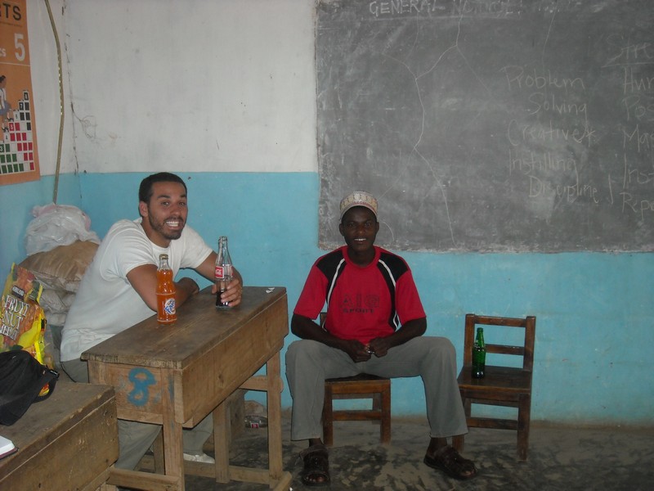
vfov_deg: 32.9
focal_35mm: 44
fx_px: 831
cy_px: 246
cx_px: 327
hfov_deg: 42.9
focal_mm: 7.1
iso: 200
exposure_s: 1/60
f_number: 3.1
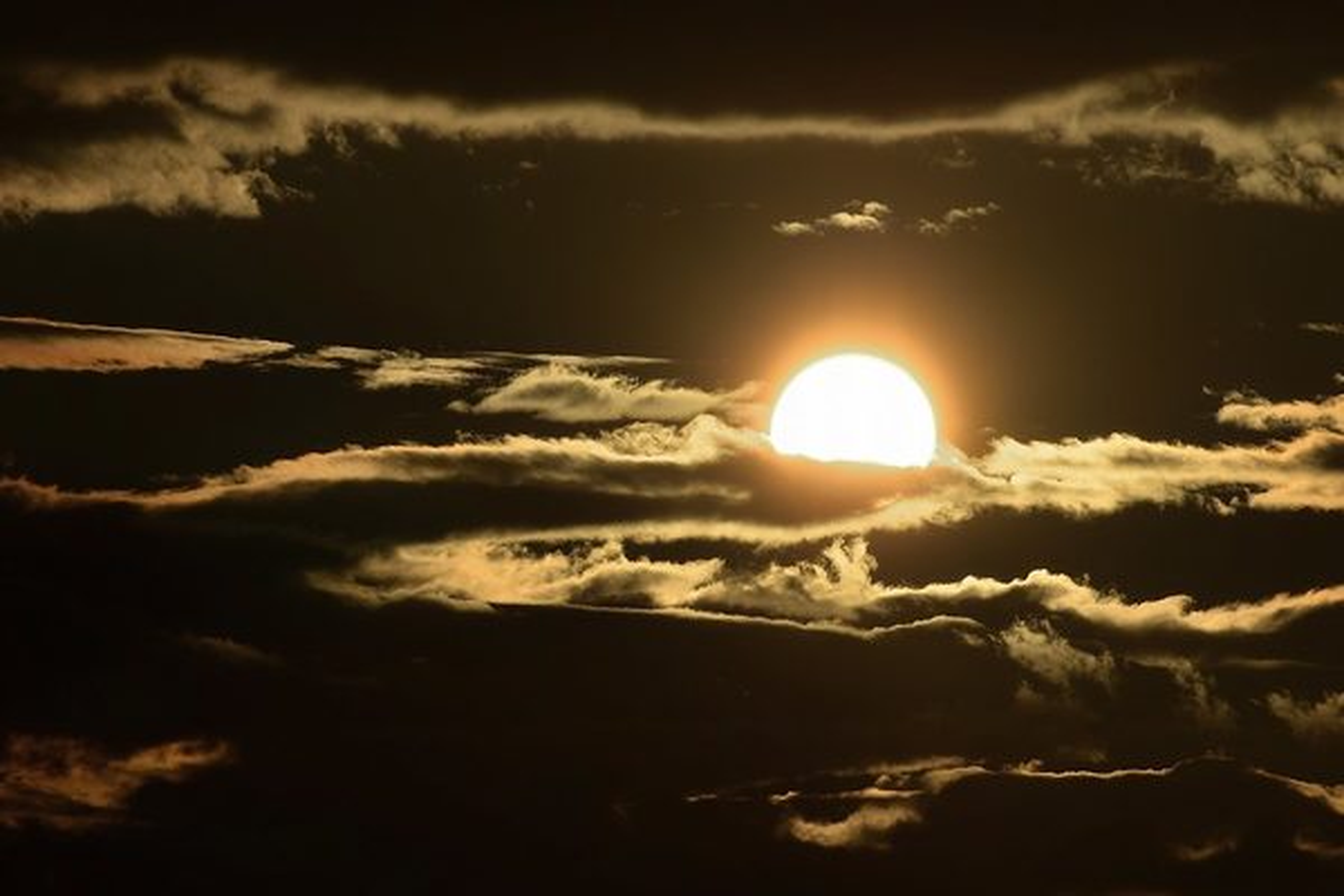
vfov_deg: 3.1
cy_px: 448
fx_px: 16799
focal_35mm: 450
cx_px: 672
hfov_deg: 4.6
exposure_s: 1/4000
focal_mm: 300
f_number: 20
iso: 100
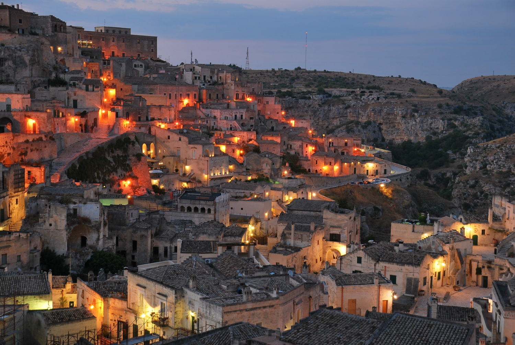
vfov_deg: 22.7
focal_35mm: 60
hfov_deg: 33.3
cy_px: 172
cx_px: 258
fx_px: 860
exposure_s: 1.6
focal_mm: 40
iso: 100
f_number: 7.1
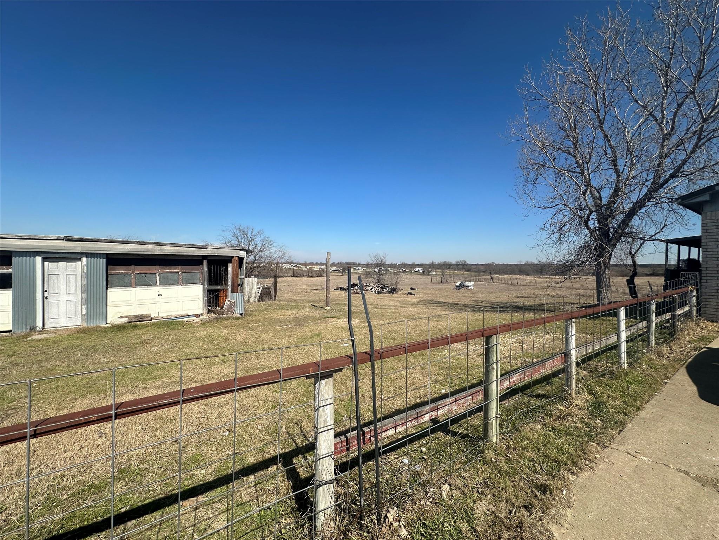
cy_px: 270
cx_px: 360
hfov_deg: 102.1
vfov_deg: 85.7
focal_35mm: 14
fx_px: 291
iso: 50
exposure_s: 1/2882
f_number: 2.2
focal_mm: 2.22
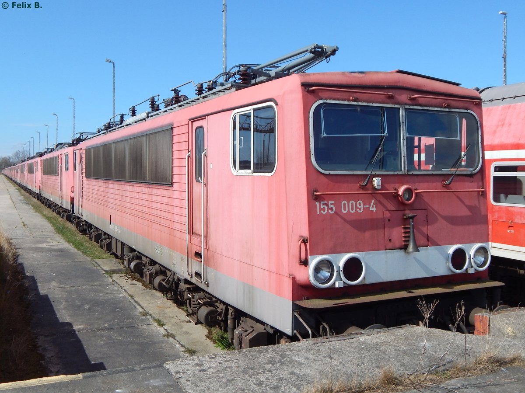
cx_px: 262
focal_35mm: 31
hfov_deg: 58.4
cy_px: 196
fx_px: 470
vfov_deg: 45.4
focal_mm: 5.6
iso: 125
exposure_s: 1/500
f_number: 6.5
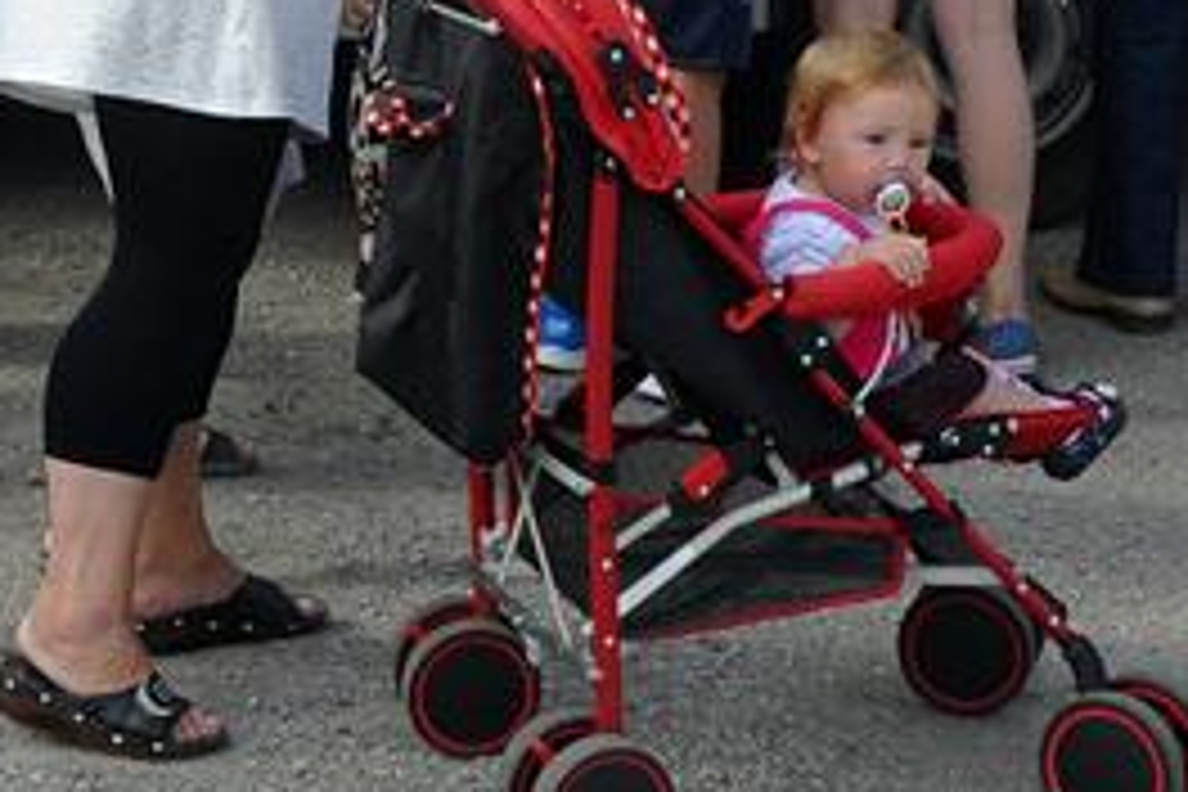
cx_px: 436
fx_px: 3980
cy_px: -263
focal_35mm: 121
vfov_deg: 11.1
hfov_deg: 17.0
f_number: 11
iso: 800
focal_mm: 25
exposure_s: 1/500
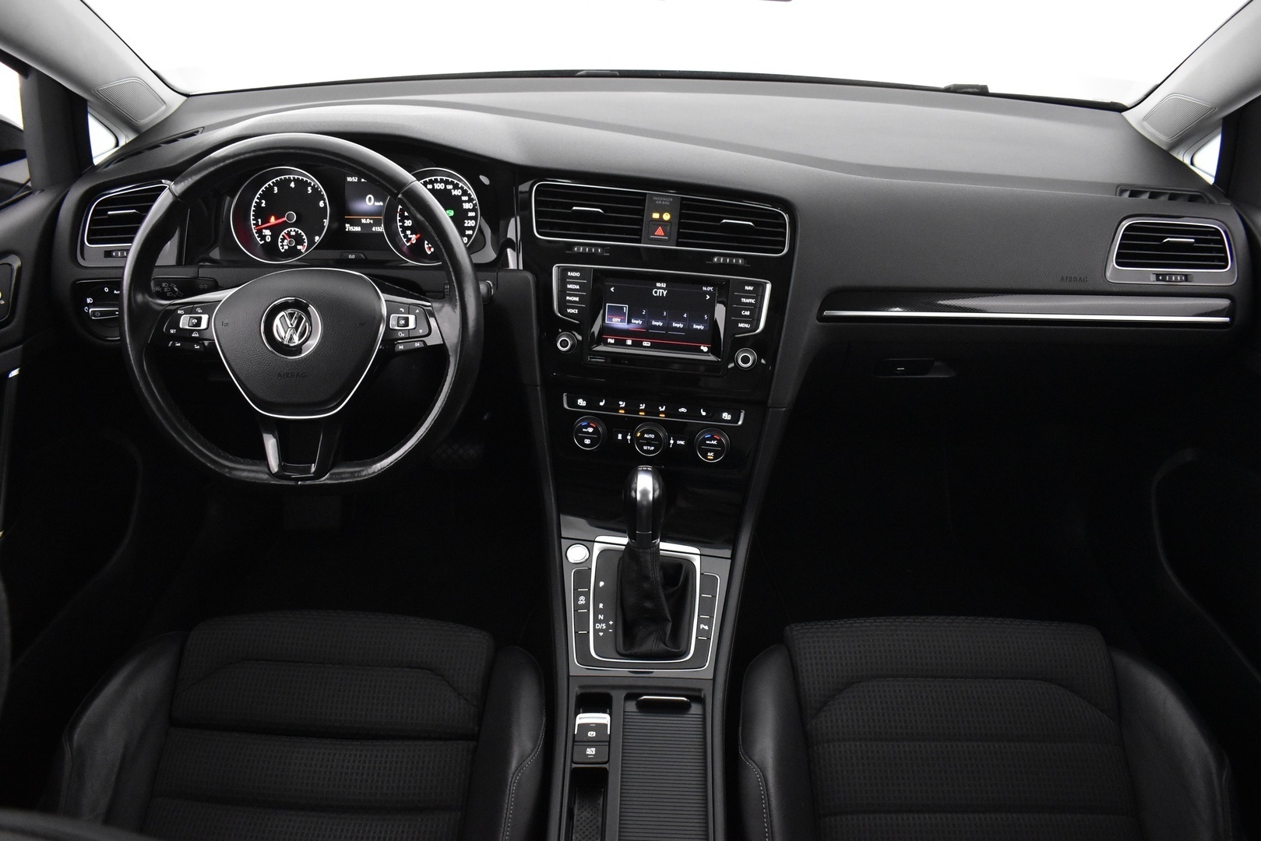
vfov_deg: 47.9
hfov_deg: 67.4
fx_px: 946
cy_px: 420
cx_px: 630
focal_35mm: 27
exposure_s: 1/50
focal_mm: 18
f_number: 3.5
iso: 3200
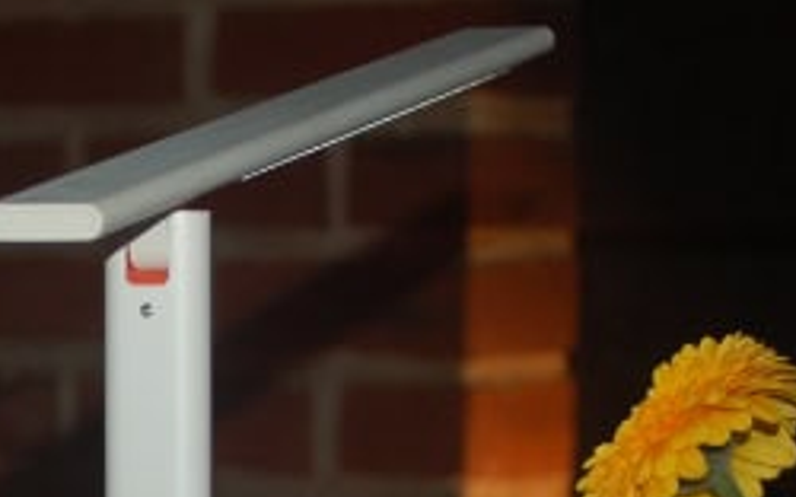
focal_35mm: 186
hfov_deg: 11.1
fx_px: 4033
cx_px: -38
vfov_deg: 7.0
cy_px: 478
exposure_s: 1/60
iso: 400
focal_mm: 38
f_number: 5
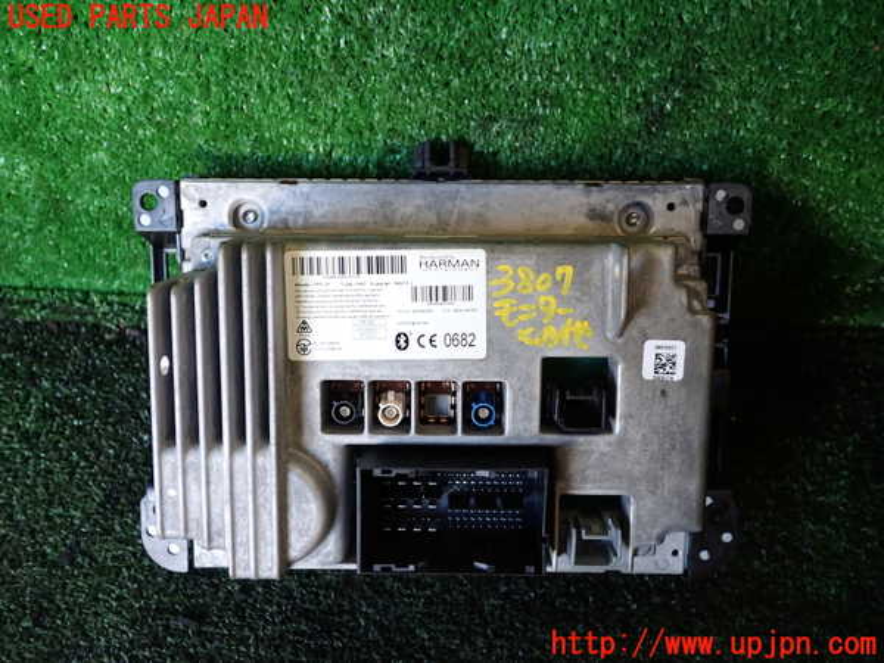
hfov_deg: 60.0
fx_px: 766
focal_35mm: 30
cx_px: 442
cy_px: 332
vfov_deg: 46.8
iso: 200
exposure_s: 1/40
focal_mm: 5.4
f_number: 2.3
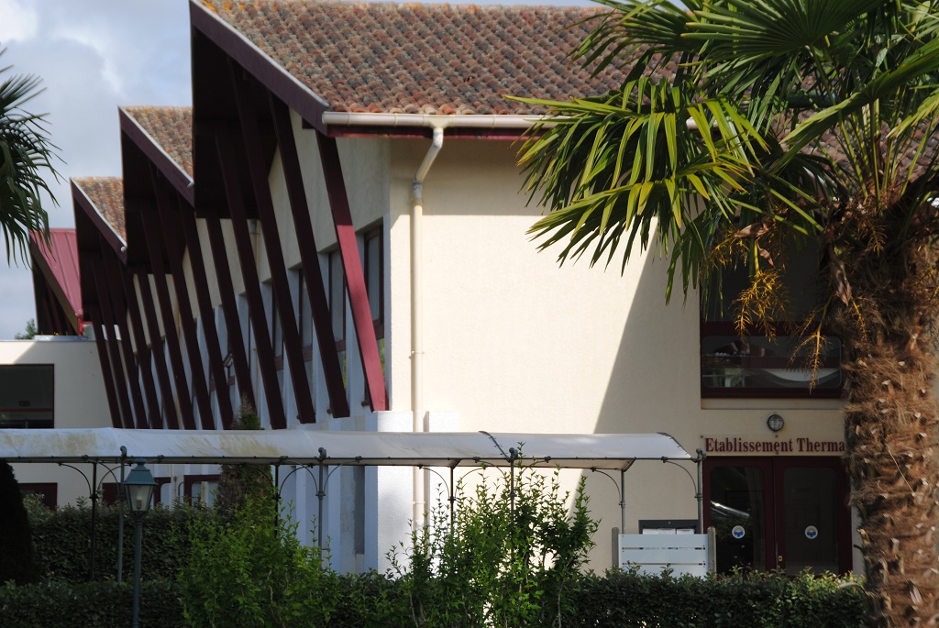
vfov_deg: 11.4
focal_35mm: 120
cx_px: 470
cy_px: 314
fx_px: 3133
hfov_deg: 17.0
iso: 100
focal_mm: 80
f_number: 11
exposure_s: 1/200
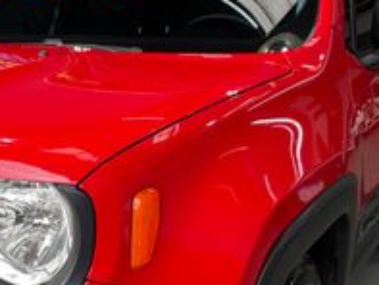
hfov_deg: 29.6
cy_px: 231
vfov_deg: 23.3
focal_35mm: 62
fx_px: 679
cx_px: 25
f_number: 1.6
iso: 32
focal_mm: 4.2
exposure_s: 1/213
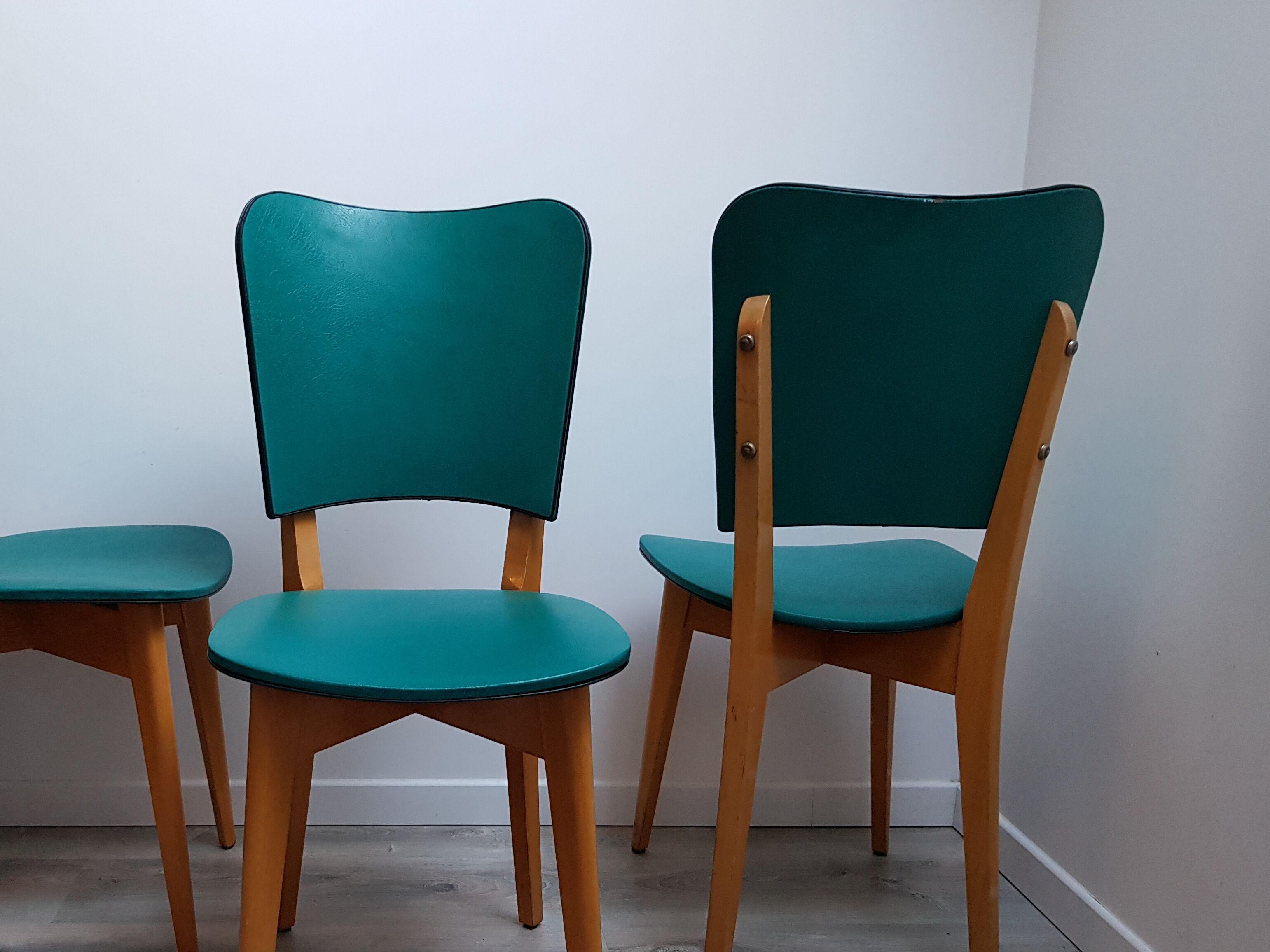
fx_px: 1247
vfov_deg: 41.5
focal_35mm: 34
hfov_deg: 53.1
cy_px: 586
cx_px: 449
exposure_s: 1/50
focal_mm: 4.2
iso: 200
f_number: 1.7
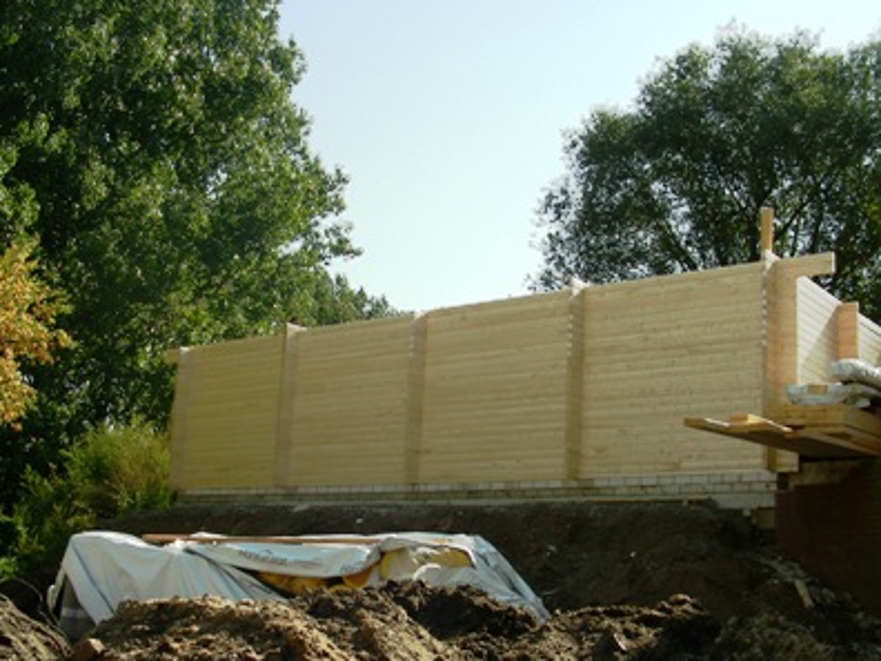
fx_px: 1094
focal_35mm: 43
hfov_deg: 43.8
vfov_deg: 33.6
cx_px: 409
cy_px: 356
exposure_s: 1/492
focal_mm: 6.3
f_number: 4
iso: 50
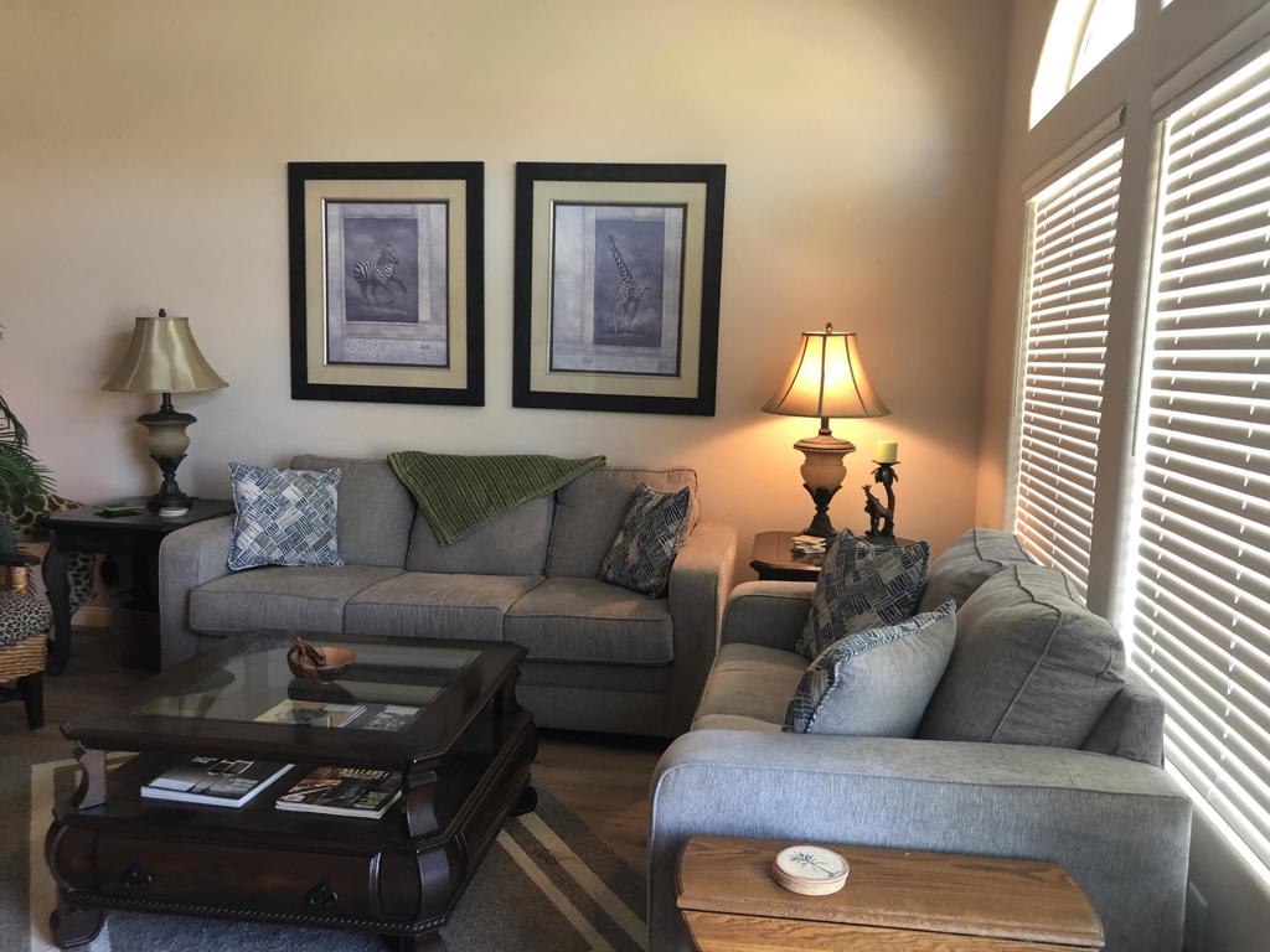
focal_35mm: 28
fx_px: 1027
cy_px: 476
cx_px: 635
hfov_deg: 63.4
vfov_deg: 49.7
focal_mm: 3.99
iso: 40
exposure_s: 1/15
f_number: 1.8
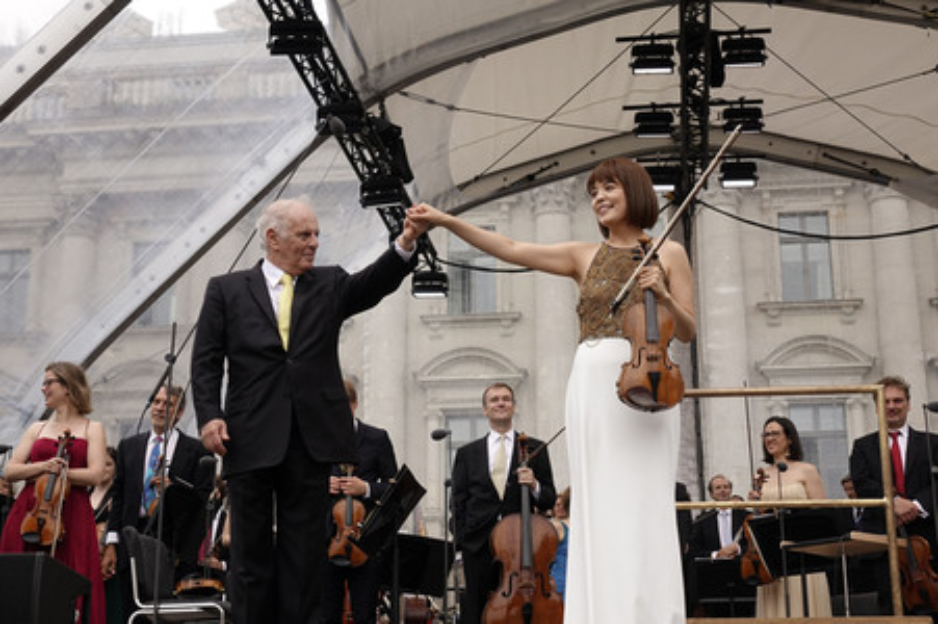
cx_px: 469
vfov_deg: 22.6
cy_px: 312
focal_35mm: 60
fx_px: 1562
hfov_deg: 33.4
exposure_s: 1/500
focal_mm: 21.94
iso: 200
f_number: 4.5
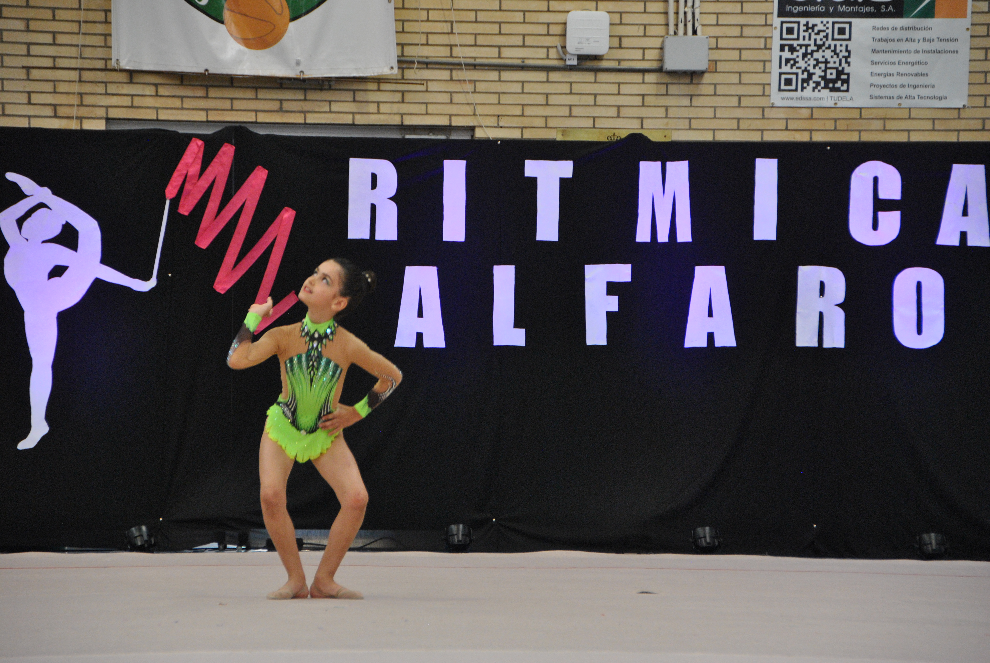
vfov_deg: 9.0
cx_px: 495
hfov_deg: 13.4
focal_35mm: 153
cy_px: 332
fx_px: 4213
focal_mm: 102
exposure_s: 1/160
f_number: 5.6
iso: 800
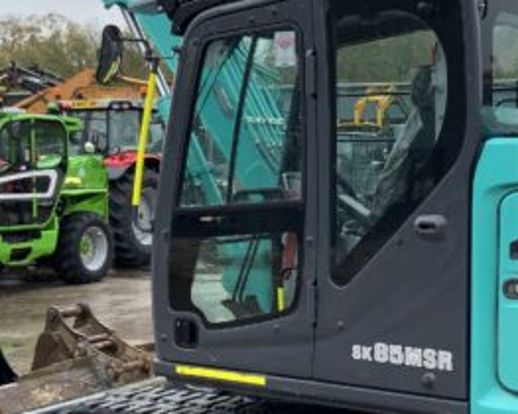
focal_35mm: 69
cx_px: 412
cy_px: 219
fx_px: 1057
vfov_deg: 22.1
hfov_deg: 27.0
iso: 16
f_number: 1.8
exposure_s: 1/509
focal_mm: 3
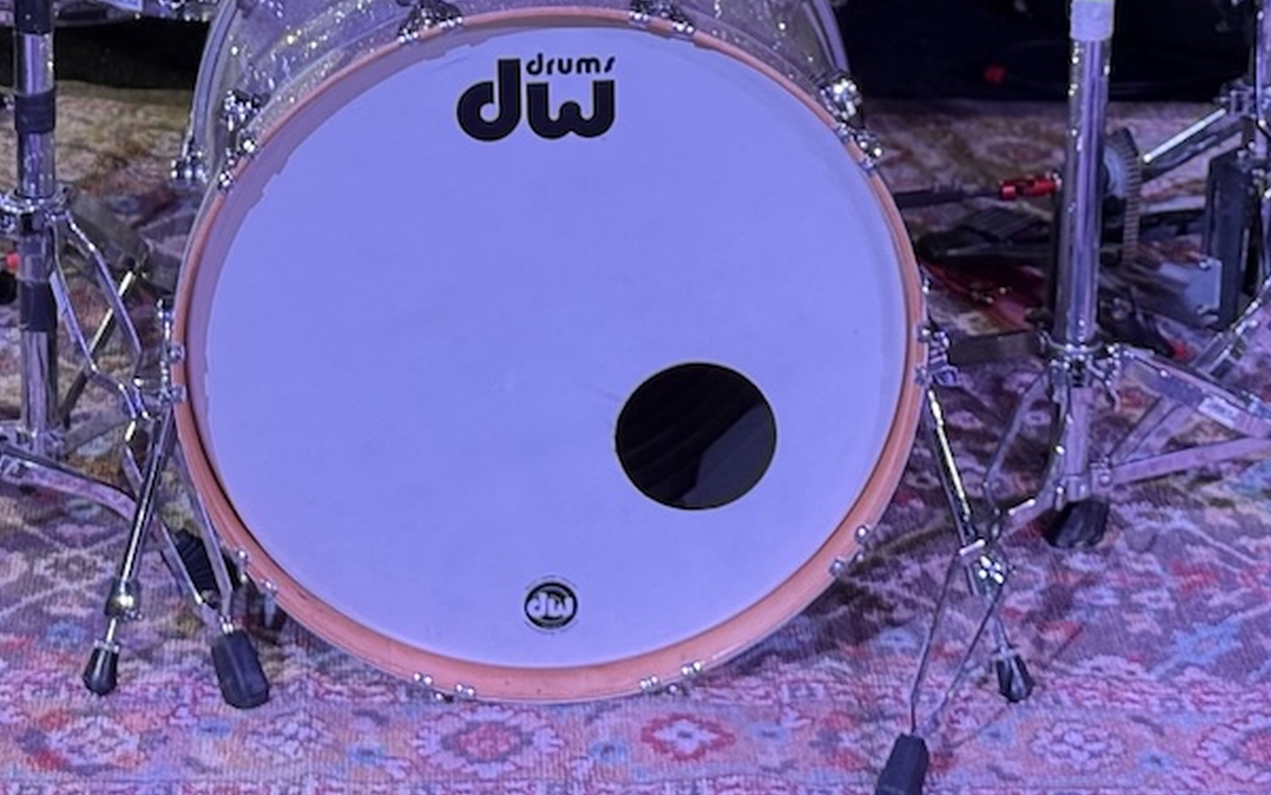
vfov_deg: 11.0
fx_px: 4019
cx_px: 502
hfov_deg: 18.0
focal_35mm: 116
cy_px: -254
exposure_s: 1/60
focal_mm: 6.76
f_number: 1.78
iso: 160
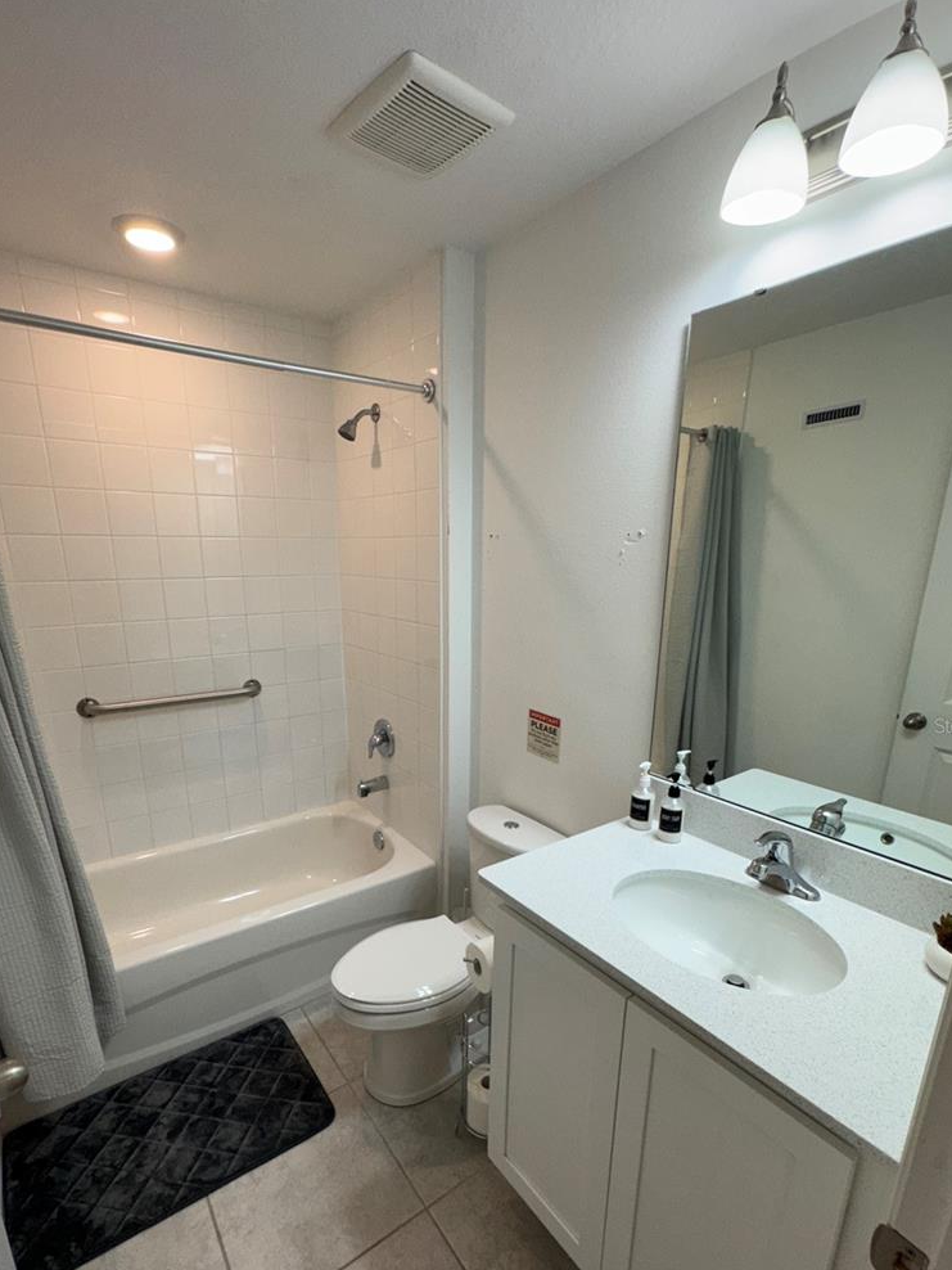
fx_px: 623
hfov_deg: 74.7
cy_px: 725
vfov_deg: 90.4
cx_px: 447
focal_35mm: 17
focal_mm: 2.22
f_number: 2.2
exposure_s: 1/120
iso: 80
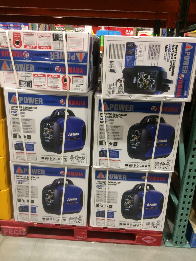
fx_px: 219
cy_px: 130
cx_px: 98
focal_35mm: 29
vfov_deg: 61.7
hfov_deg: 48.2
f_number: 2.2
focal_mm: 4.15
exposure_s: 1/30
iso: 160
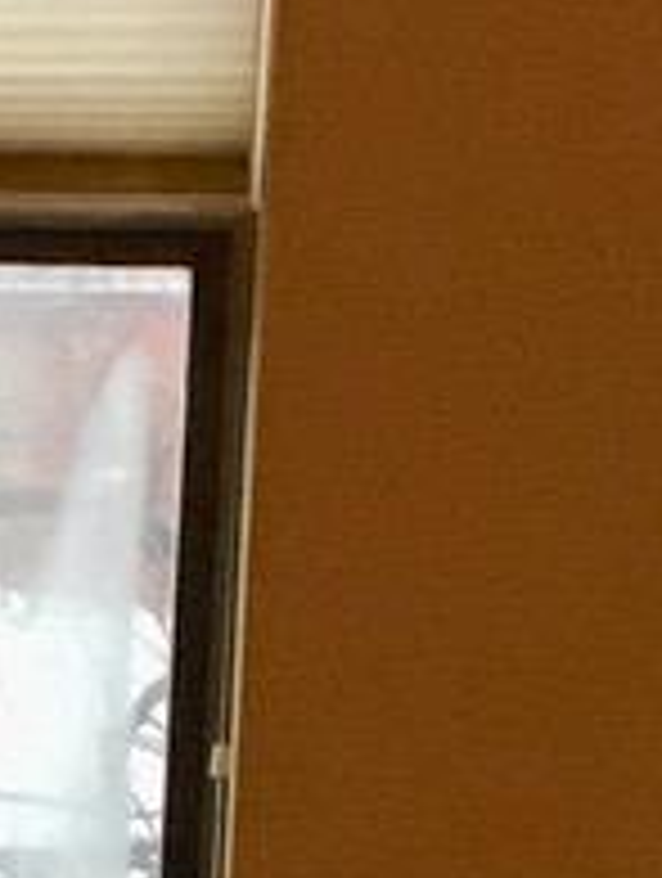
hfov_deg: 6.2
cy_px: 1436
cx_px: -955
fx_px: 5795
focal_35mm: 228
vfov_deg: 8.4
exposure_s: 1/30
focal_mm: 4.15
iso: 125
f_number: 2.2
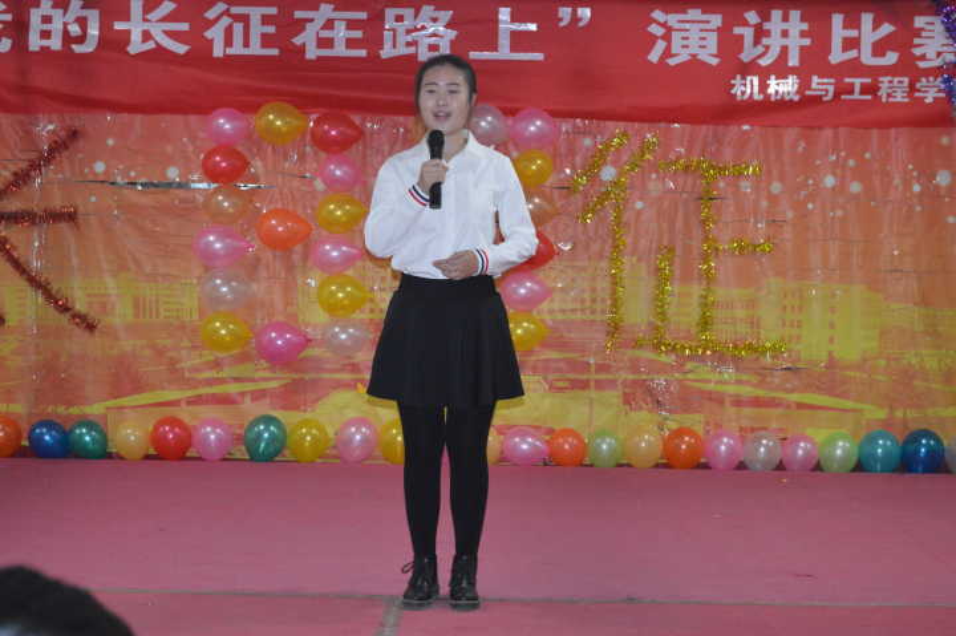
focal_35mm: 68
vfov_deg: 20.1
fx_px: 1791
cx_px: 478
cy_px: 318
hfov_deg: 29.9
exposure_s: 1/60
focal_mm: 45
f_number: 5.3
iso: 3200
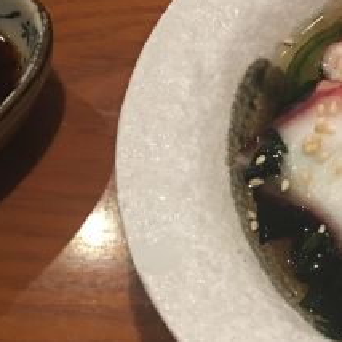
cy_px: 196
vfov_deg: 20.6
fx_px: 939
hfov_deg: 19.1
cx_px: 447
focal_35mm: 84
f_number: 2.2
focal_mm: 4.15
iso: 100
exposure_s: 1/8
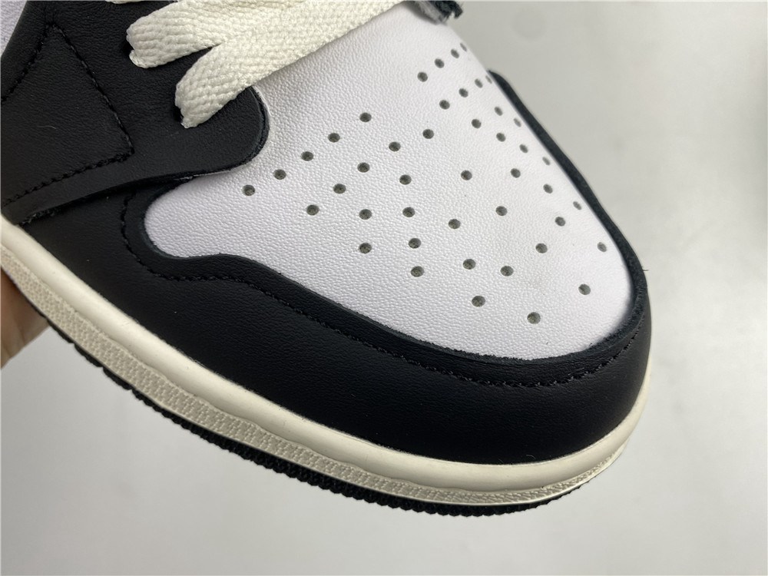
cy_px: 288
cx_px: 384
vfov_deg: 53.1
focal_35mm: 26
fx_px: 577
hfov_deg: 67.3
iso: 40
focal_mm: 4.25
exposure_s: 1/100
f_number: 1.8
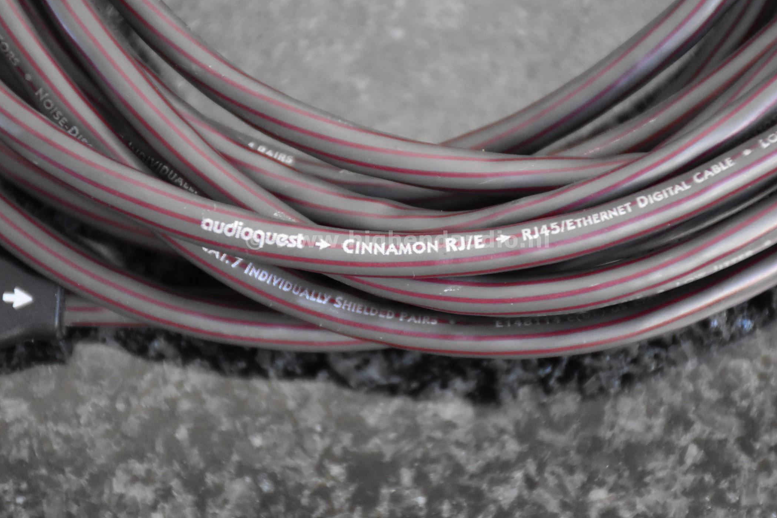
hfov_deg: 8.5
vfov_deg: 5.7
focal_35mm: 241
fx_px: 5201
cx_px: 398
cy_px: 239
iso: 3600
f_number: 5.6
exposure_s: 1/125
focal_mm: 140
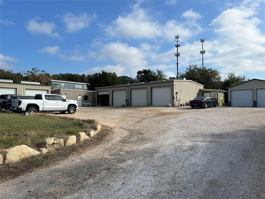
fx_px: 199
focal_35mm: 26
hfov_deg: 67.3
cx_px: 132
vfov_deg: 53.1
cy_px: 100
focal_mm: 5.7
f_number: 1.5
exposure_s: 1/5587
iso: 50
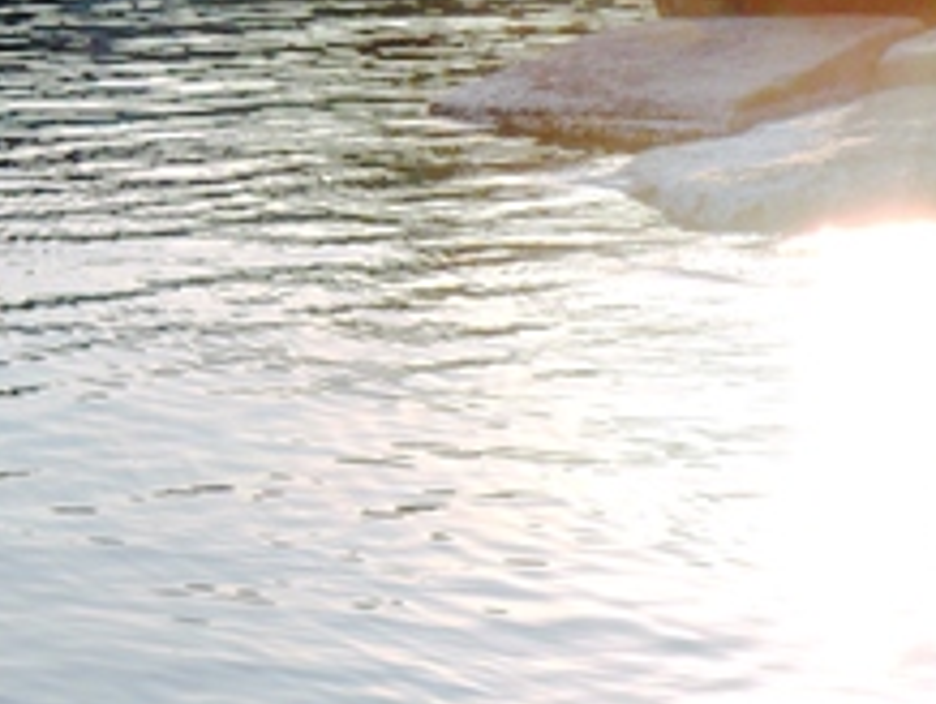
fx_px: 4169
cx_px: 820
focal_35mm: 154
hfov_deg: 12.7
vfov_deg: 9.6
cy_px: 9
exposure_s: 1/500
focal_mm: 13.5
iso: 80
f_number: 4.6
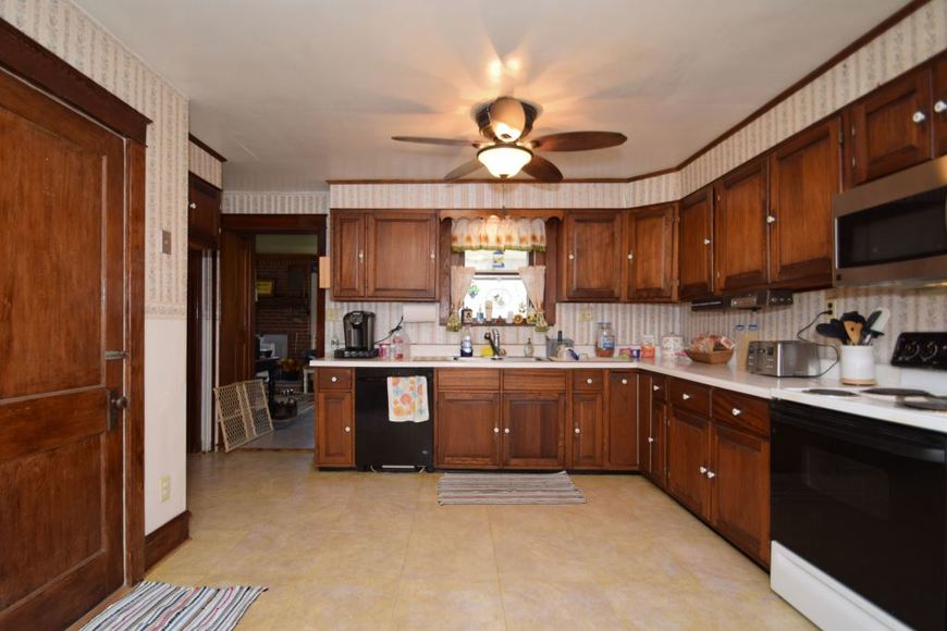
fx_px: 434
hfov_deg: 95.0
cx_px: 474
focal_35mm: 16
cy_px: 316
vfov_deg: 72.1
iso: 200
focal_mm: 11
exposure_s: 1/30
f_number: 3.5
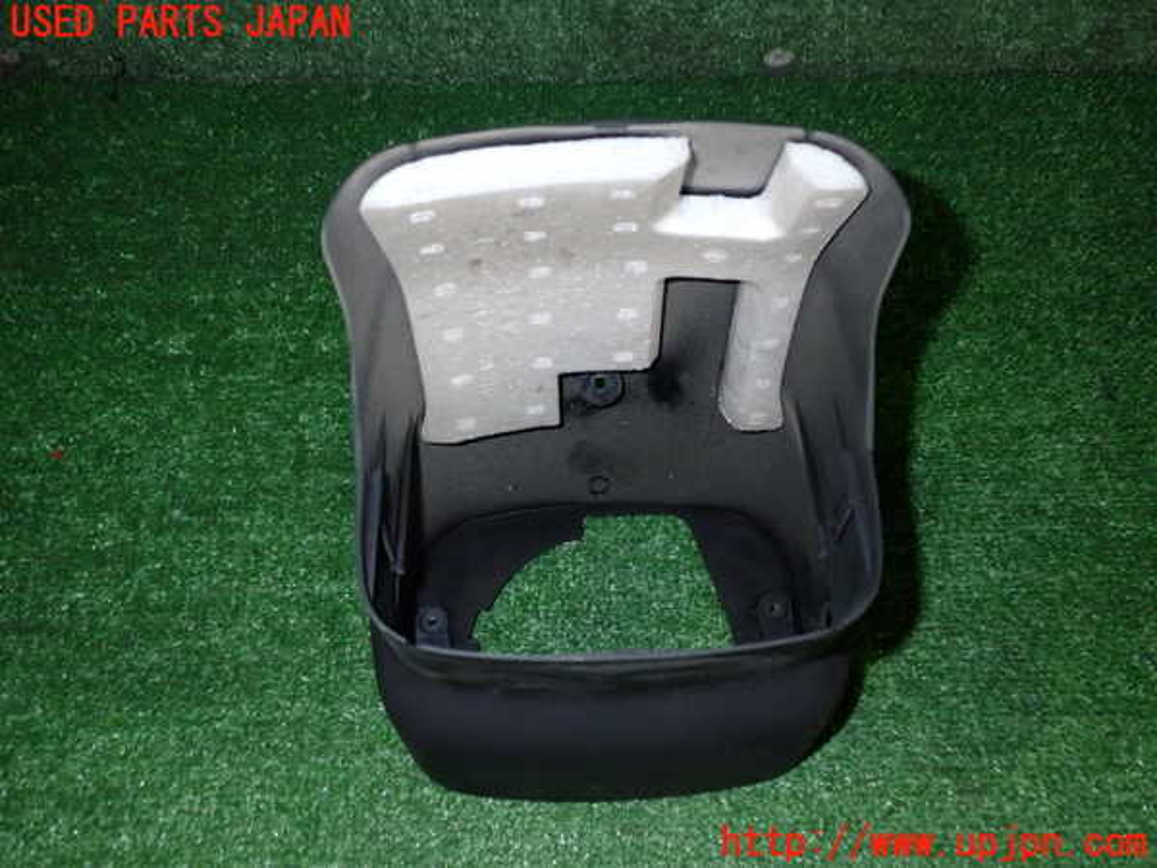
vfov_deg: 46.8
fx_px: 1003
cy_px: 434
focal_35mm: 30
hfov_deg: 60.0
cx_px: 578
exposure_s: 1/30
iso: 800
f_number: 6.3
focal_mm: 5.4
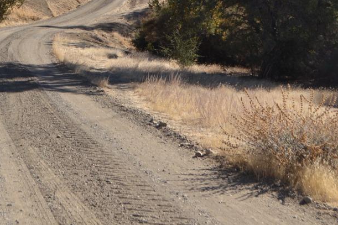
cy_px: -28
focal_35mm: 81
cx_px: 32
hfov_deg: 24.3
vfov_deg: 16.3
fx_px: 760
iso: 100
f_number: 8
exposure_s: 1/200
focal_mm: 22
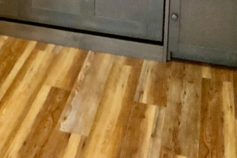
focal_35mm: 102
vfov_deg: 12.2
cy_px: -131
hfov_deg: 18.4
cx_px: -84
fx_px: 671
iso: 250
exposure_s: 1/40
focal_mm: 3
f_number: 1.8
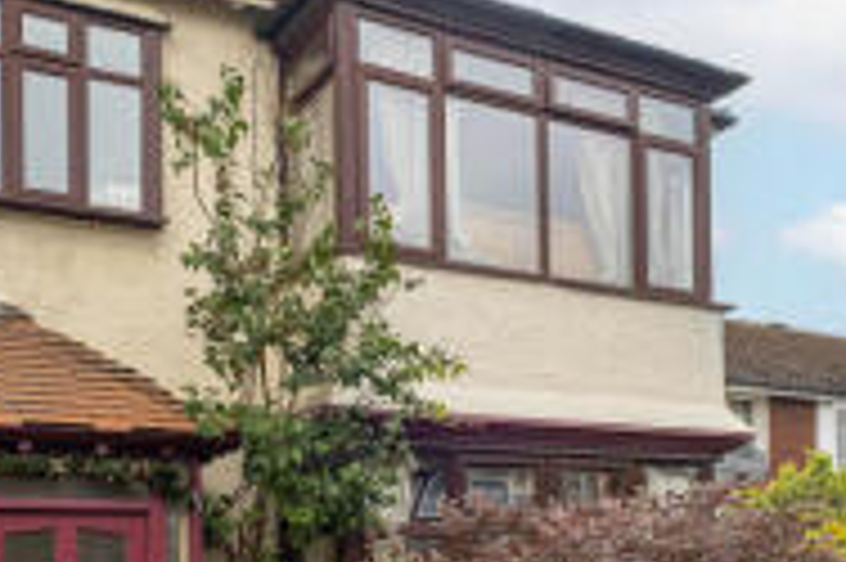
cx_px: 356
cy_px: 294
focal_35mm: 38
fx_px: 892
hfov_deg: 50.5
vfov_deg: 35.0
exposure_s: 1/160
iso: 320
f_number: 6.4
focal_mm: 10
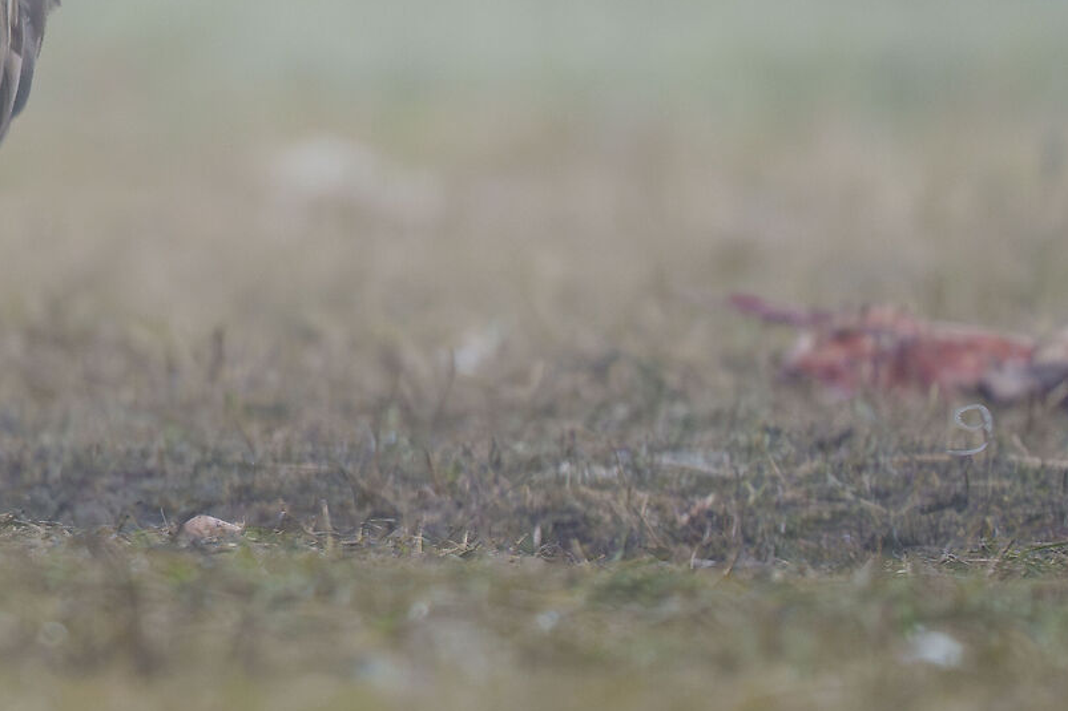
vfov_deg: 1.1
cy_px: 5
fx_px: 36806
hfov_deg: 1.7
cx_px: -480
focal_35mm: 1241
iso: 4000
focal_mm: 415
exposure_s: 1/320
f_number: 6.3
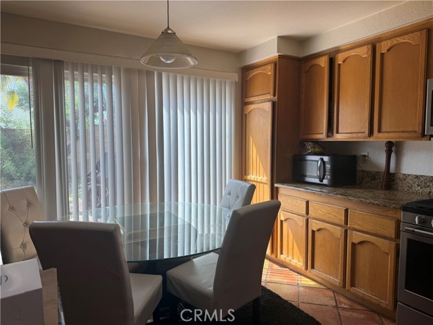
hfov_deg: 71.6
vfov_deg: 56.8
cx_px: 216
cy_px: 162
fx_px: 300
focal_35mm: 24
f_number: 1.78
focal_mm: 6.76
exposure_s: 1/315
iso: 80
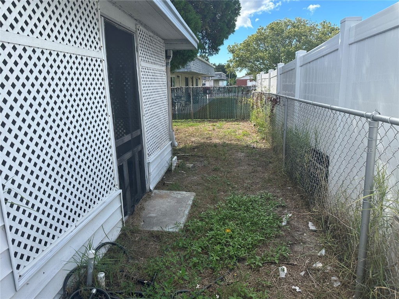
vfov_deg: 56.8
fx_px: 277
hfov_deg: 71.6
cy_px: 150
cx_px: 200
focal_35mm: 24
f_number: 1.78
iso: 80
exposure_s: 1/1517
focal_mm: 6.86
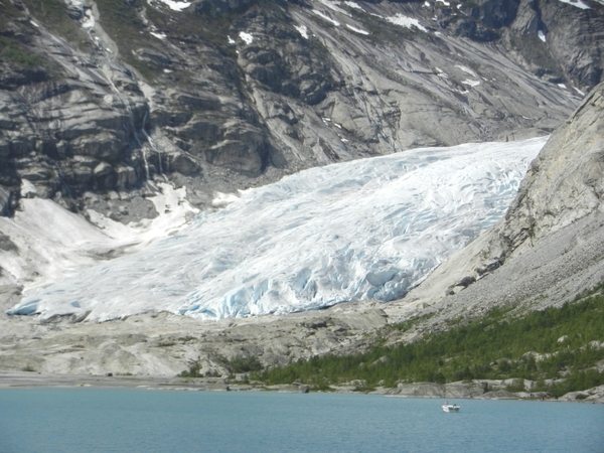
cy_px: 226
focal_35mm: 123
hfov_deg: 16.0
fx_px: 2146
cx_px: 302
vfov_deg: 12.0
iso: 160
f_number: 5.1
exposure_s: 1/1600
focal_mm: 22.2
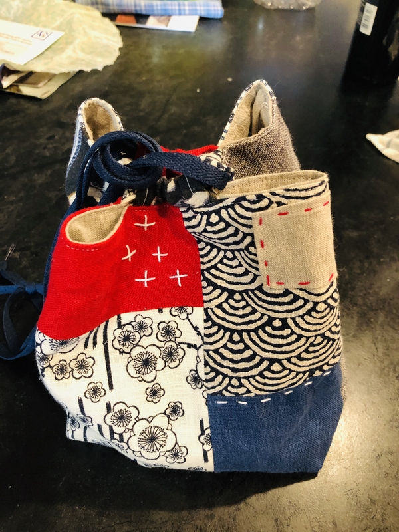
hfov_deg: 49.7
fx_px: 430
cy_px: 266
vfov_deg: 63.4
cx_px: 200
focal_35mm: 28
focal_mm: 3.99
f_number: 1.8
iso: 400
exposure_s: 1/60
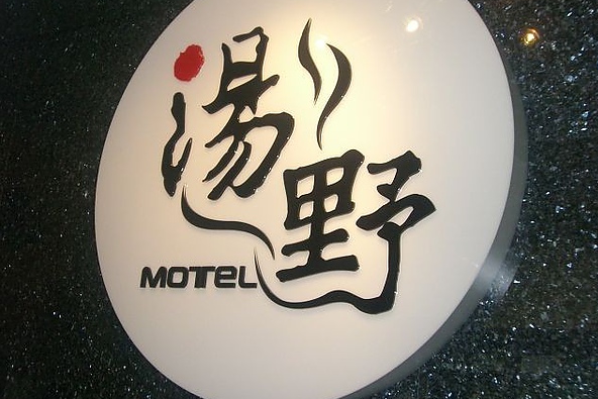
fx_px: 964
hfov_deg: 34.5
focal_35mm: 58
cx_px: 302
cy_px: 192
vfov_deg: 23.4
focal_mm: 9
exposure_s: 1/100
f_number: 3.3
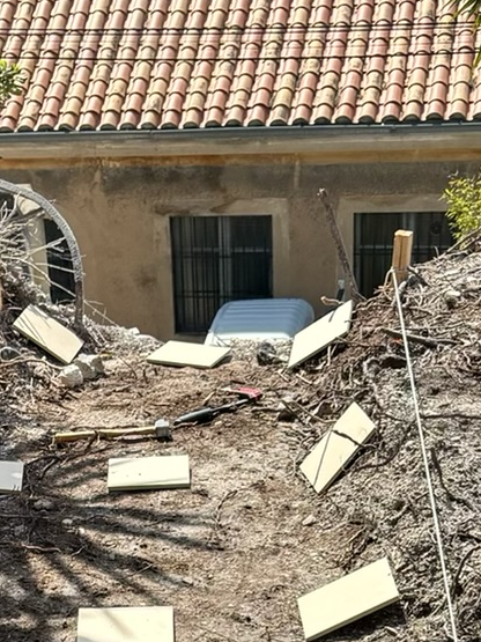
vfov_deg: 17.9
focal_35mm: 96
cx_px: 95
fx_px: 1779
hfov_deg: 15.3
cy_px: 1004
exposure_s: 1/1812
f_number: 1.6
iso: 50
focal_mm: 5.96
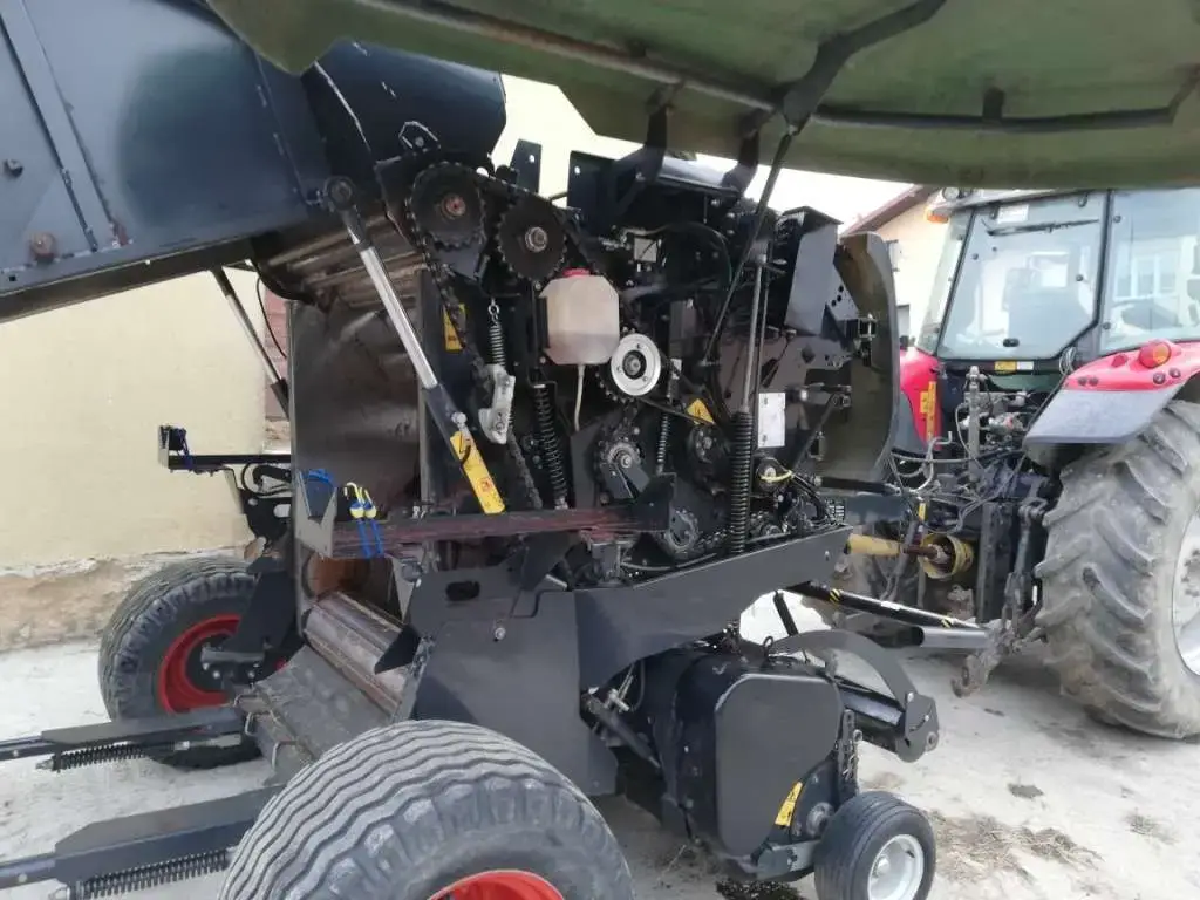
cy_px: 450
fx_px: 901
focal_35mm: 26
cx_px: 600
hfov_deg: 67.3
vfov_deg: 53.1
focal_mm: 3.81
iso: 200
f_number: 2.2
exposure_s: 1/33.3
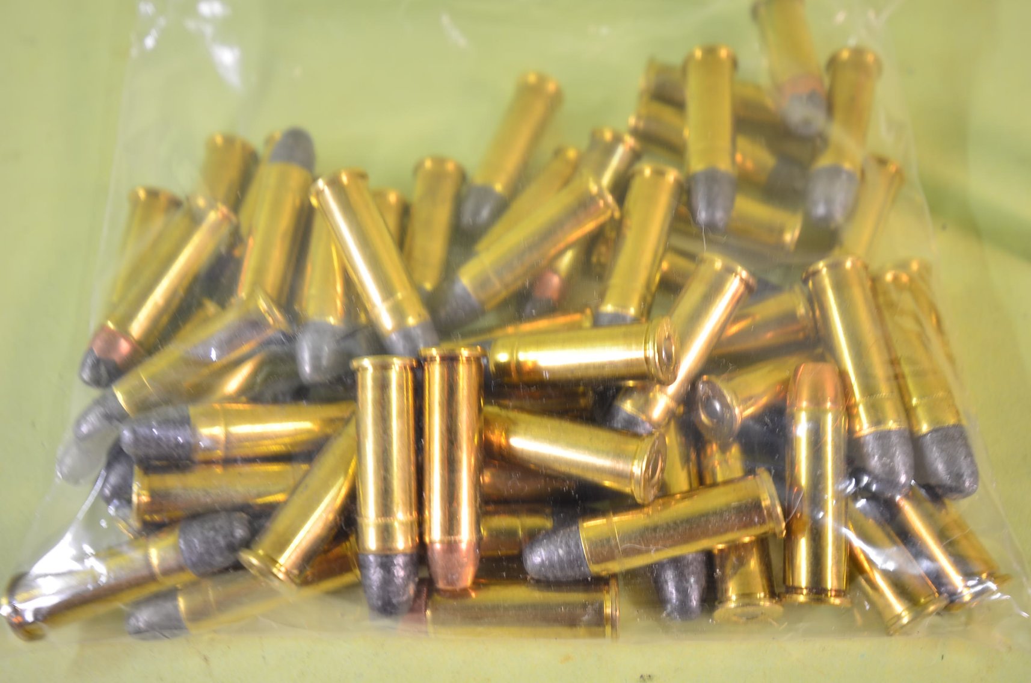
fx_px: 943
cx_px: 516
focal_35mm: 33
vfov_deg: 39.8
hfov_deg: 57.3
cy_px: 342
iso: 100
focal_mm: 22
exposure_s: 1/25
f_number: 4.5
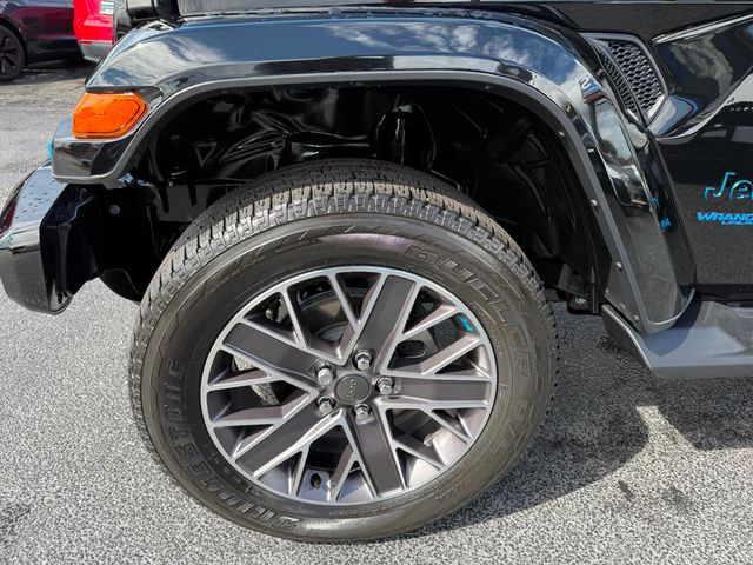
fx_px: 522
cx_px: 376
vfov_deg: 56.8
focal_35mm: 24
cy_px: 282
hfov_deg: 71.6
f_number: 1.78
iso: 80
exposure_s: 1/757
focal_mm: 6.76
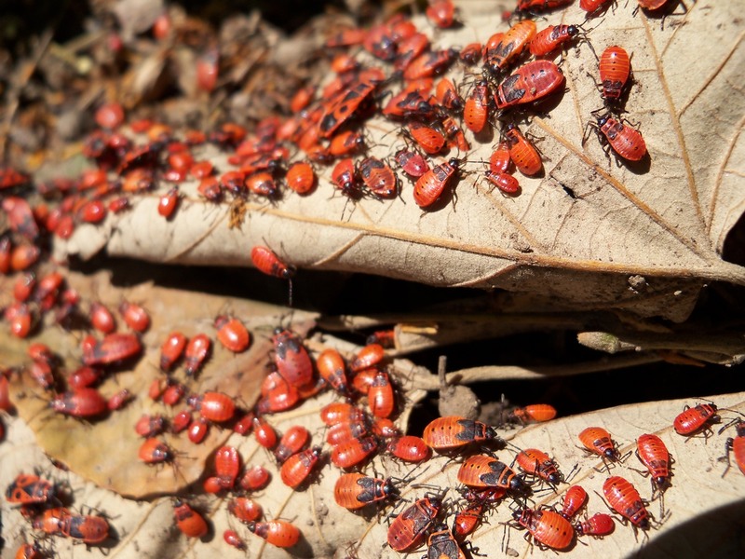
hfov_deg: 52.6
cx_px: 372
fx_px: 753
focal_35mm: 35
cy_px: 280
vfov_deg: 40.7
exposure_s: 1/640
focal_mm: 6.2
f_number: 3.5
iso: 64
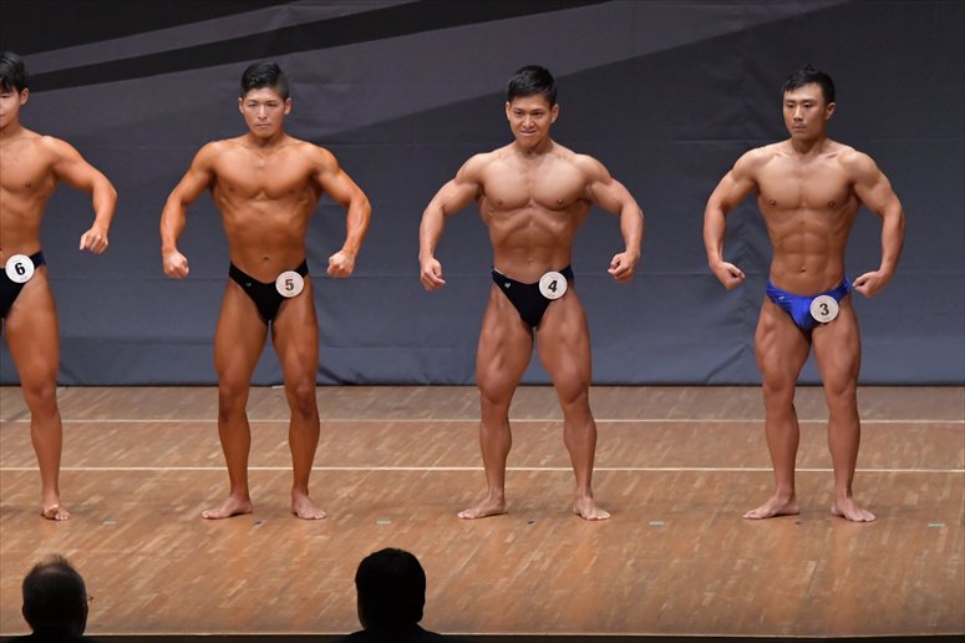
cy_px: 322
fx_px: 6028
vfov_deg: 6.1
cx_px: 482
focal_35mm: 225
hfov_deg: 9.2
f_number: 5.6
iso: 6400
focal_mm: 150
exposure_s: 1/400
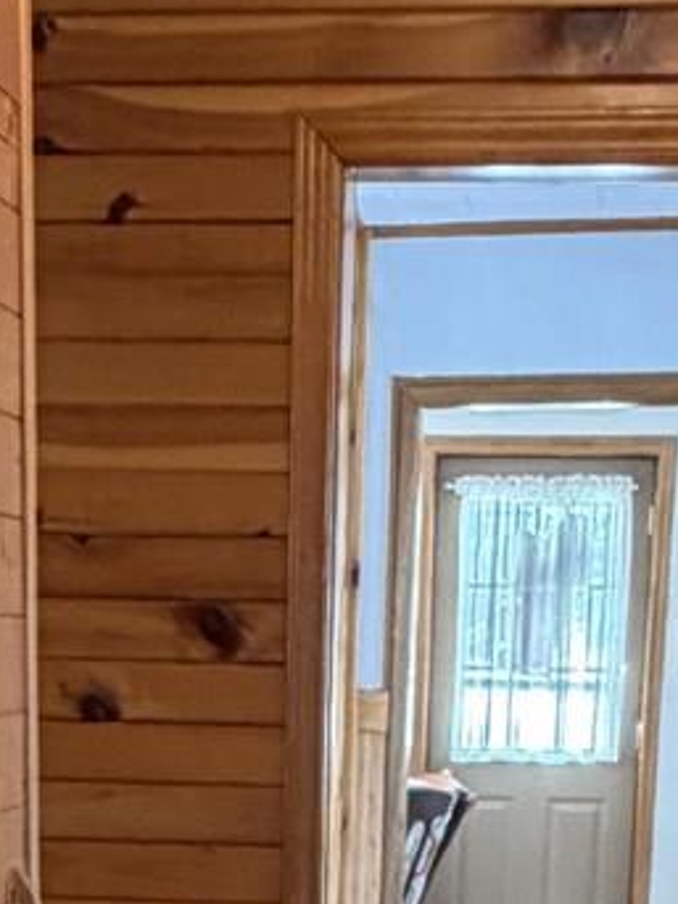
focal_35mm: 94
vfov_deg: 18.5
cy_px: 1357
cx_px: 237
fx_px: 2456
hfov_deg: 15.7
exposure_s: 1/60
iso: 250
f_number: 2.2
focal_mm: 2.22
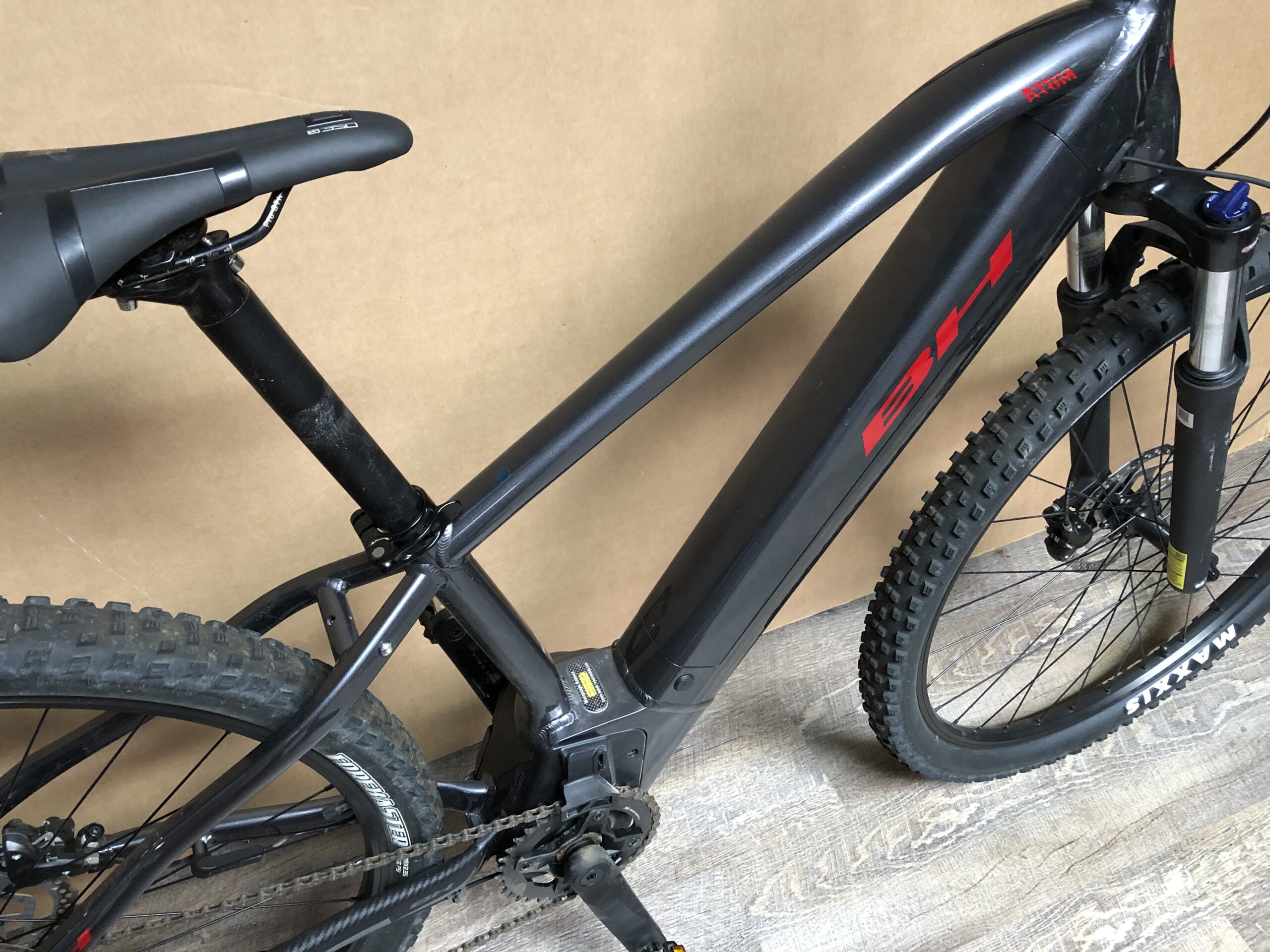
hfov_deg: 63.4
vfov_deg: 49.7
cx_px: 635
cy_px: 476
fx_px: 1027
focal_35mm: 28
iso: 100
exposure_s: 1/9
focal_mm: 3.99
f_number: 1.8
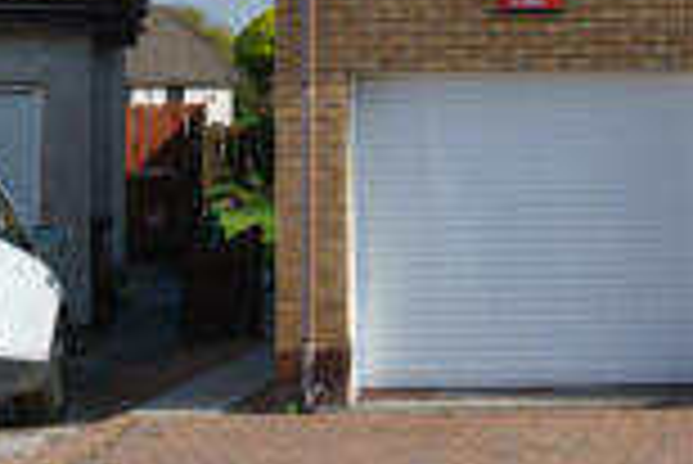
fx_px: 1368
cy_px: -151
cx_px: 904
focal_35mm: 71
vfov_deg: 17.9
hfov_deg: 24.7
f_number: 11
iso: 100
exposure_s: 1/200
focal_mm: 23
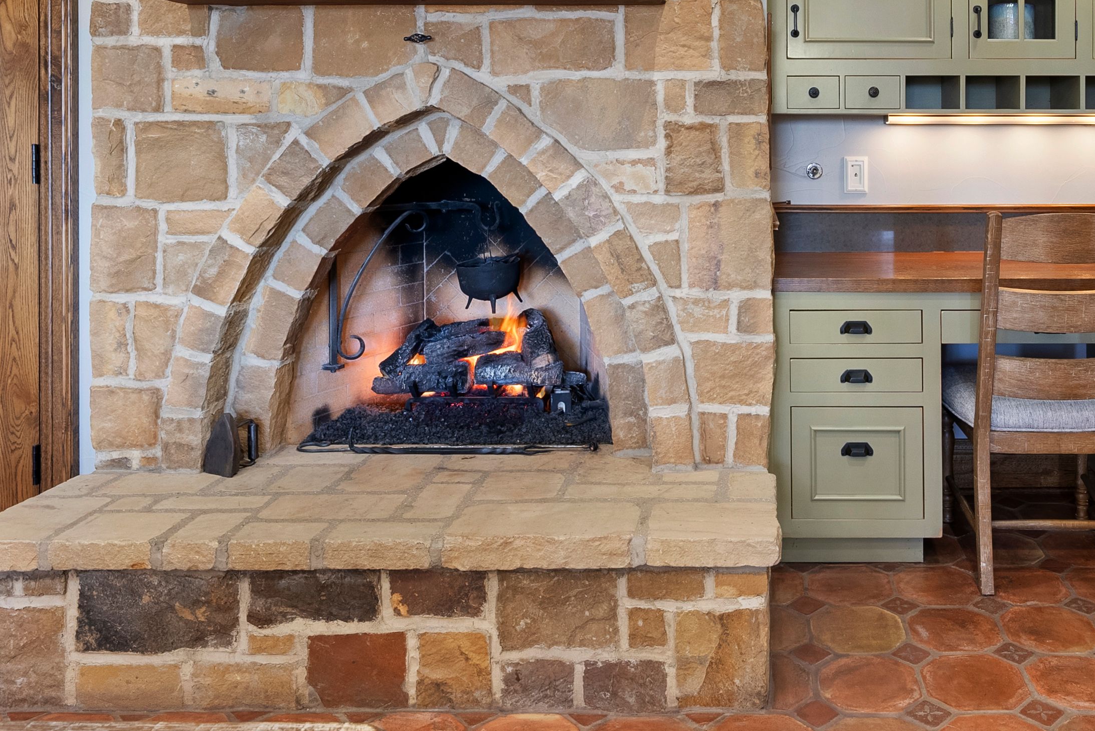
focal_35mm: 33
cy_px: 155
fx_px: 1004
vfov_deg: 38.6
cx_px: 750
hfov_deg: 55.7
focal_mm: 17
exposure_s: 1/3
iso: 400
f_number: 9
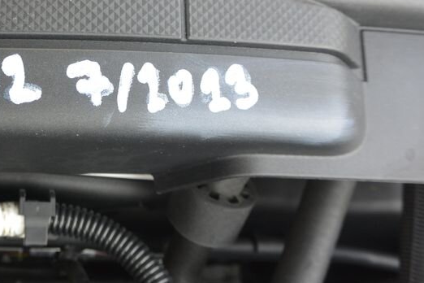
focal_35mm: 53
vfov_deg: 25.3
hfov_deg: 36.4
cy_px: 83
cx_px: 94
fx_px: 624
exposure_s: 1/200
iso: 200
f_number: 3.5
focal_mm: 10
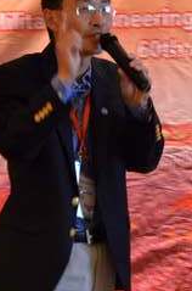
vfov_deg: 5.6
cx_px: 163
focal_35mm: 369
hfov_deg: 3.7
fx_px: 2969
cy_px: 170
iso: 6400
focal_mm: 98
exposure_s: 1/15
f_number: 8
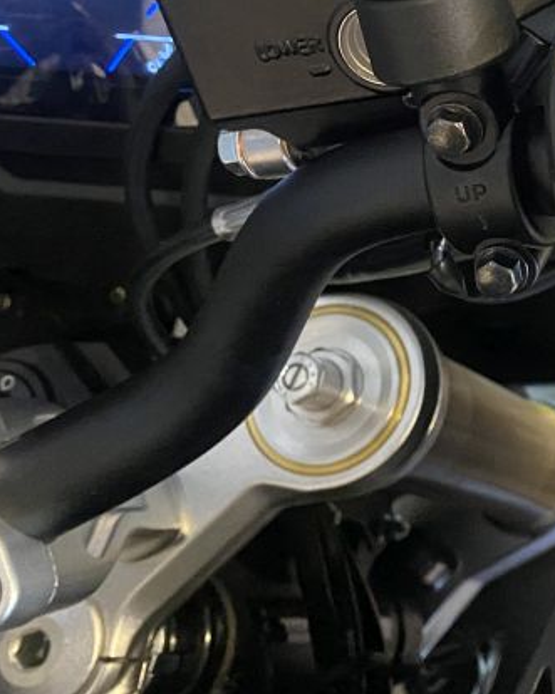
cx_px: 874
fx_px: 1335
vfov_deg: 28.3
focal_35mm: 65
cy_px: 101
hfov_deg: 19.8
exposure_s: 1/45
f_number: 1.8
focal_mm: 4.25
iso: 500
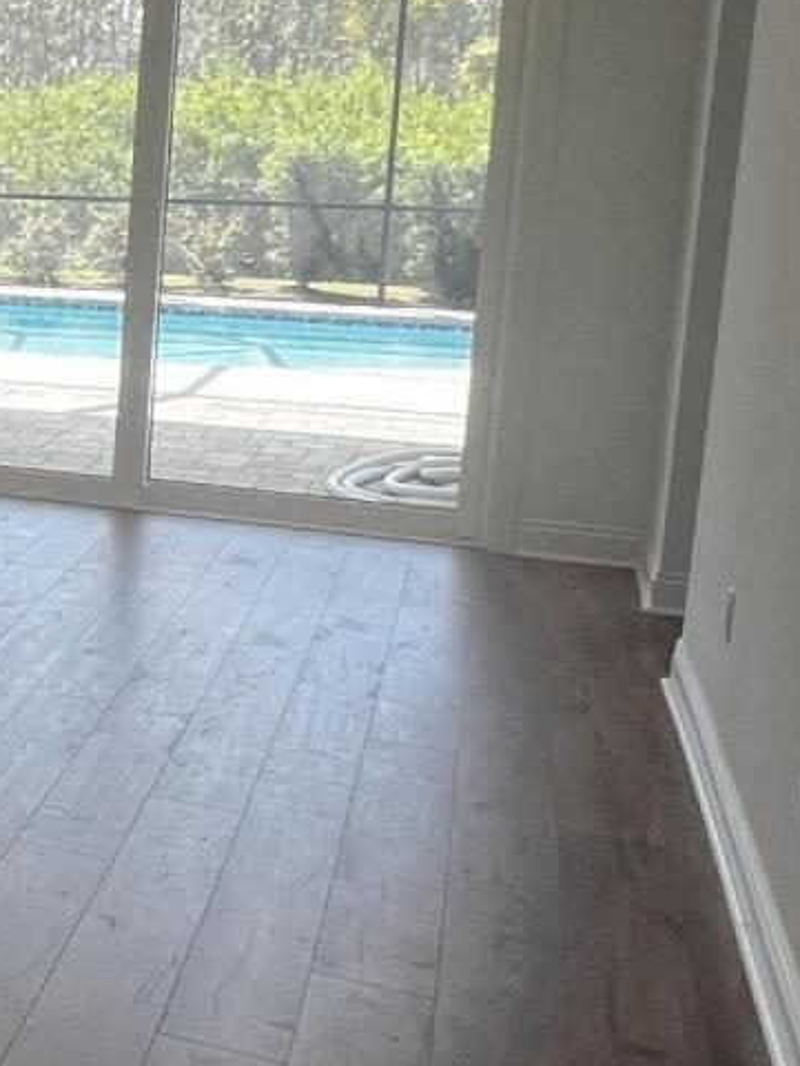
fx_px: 1663
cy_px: 359
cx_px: -545
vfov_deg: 35.2
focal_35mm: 54
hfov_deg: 20.8
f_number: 1.8
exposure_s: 1/120
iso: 50
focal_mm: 1.57
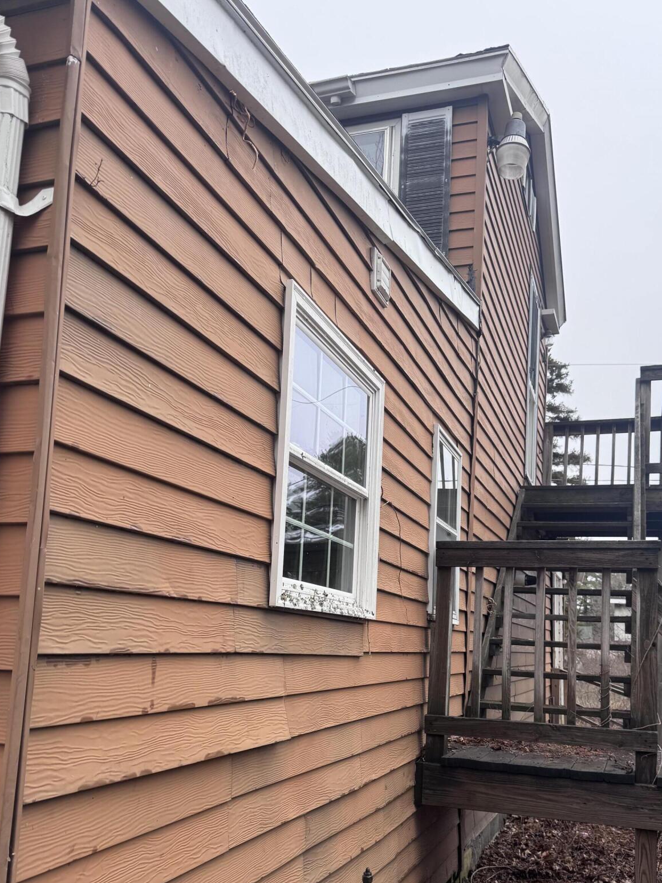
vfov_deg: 57.6
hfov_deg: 45.3
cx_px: 374
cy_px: 552
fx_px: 790
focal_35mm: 31
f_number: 1.78
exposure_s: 1/588
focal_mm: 6.76
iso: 80
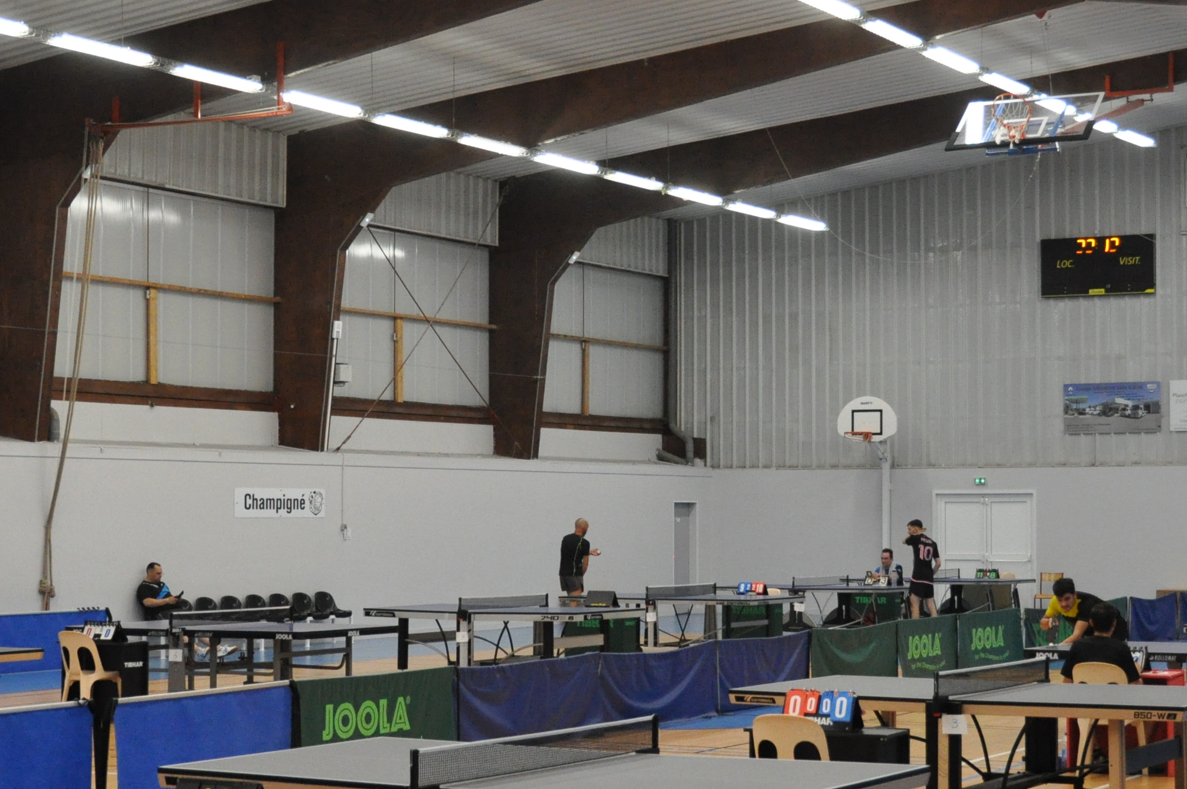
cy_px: 434
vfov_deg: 18.1
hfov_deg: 27.0
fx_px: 2470
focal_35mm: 75
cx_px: 692
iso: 1600
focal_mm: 26
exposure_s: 1/320
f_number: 3.8
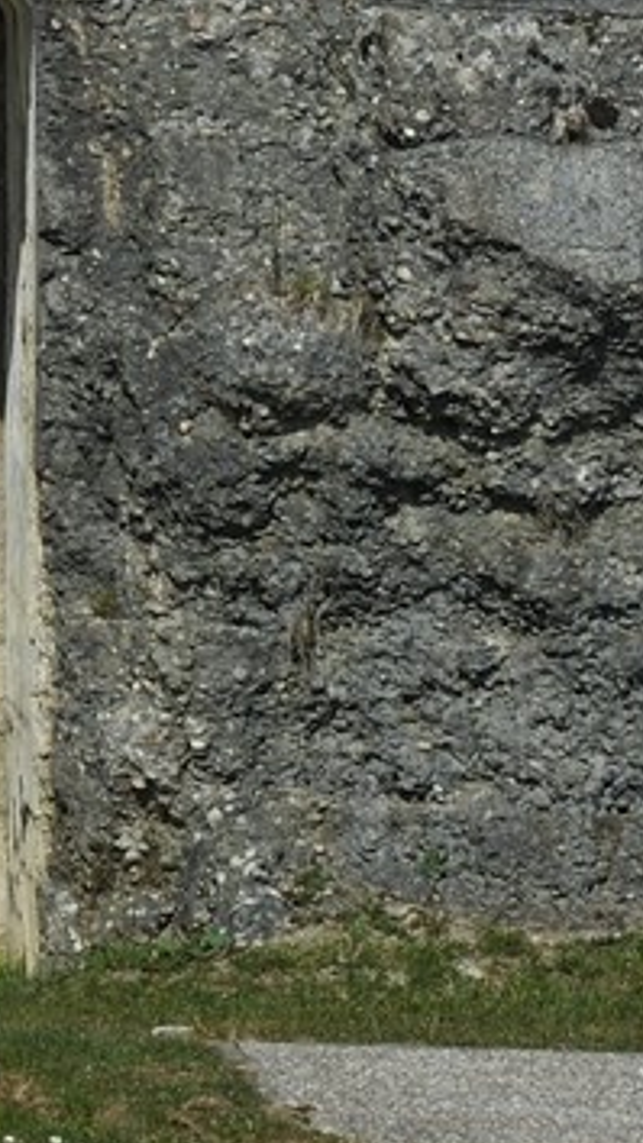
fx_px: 19347
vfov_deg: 3.4
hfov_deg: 1.9
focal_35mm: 638
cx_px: -1018
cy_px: -1269
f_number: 18
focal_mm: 135
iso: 200
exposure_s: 1/160
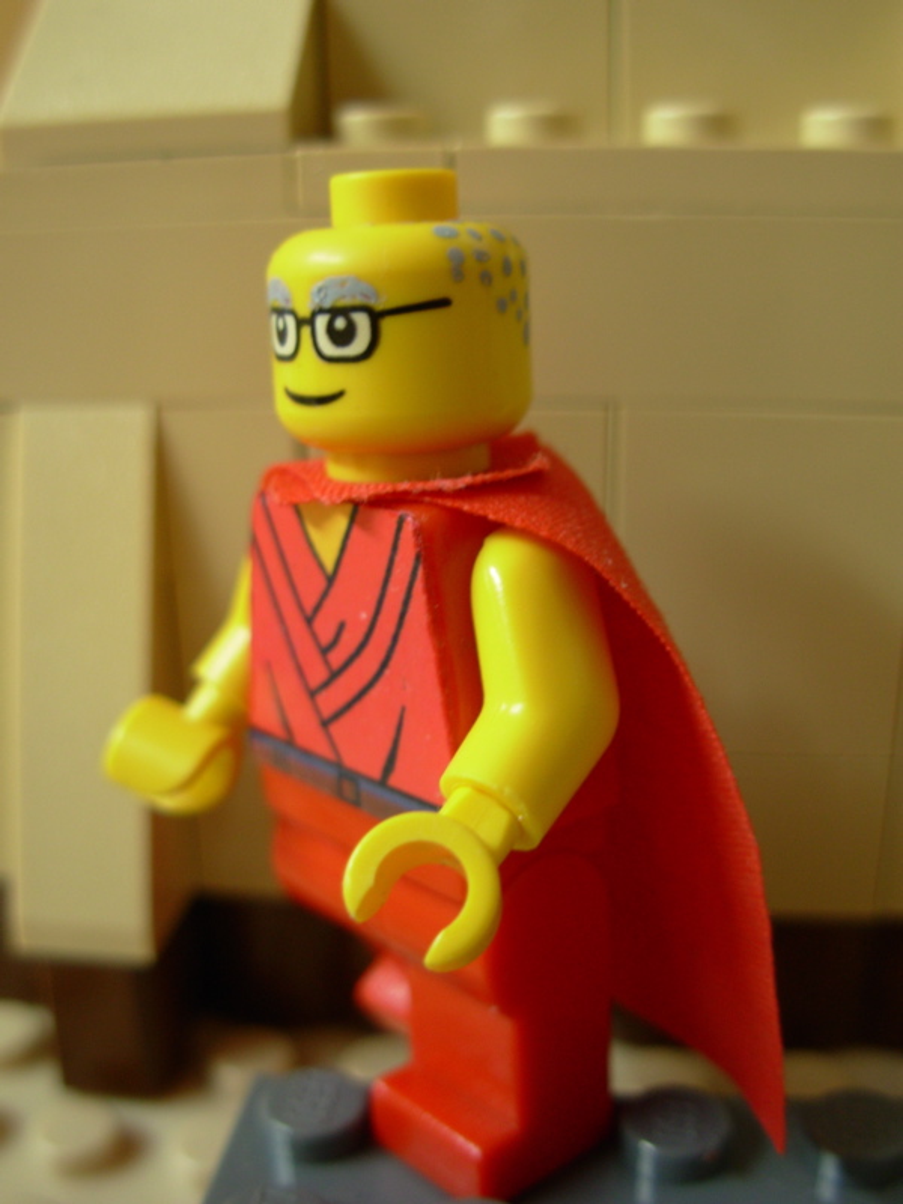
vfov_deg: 49.0
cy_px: 602
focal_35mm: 38
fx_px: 1322
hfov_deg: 37.7
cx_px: 452
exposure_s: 1/4
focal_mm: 6.3
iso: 69
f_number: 2.9
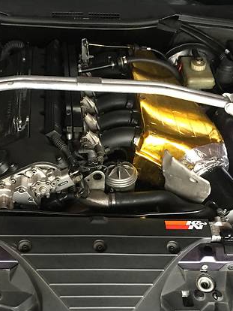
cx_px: 92
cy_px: 219
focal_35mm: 56
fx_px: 502
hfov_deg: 26.1
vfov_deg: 33.9
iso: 200
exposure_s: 1/33
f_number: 2.2
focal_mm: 4.2
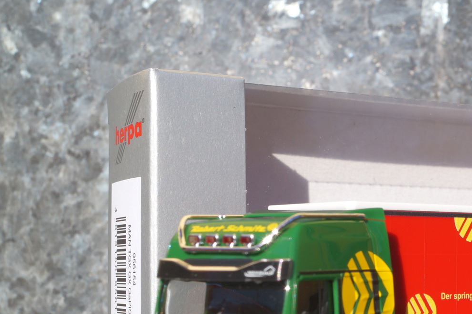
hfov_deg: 24.6
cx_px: 462
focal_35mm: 79
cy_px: 255
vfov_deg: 17.1
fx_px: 1035
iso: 100
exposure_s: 1/100
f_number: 14
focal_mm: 26
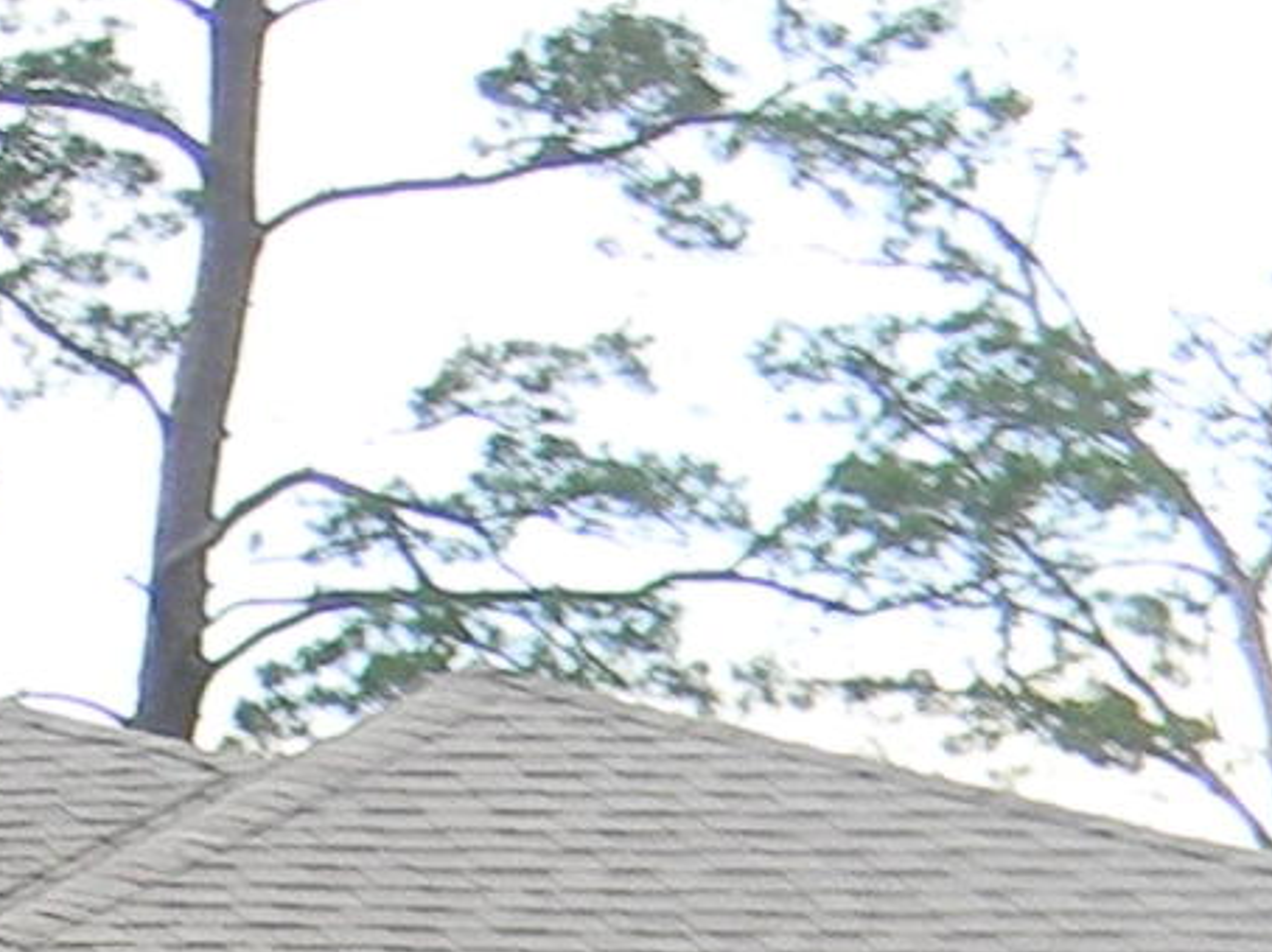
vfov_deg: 6.1
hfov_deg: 7.5
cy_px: 1602
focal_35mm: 238
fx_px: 8741
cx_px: -2250
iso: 112
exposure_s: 1/150
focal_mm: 6.4
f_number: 3.7
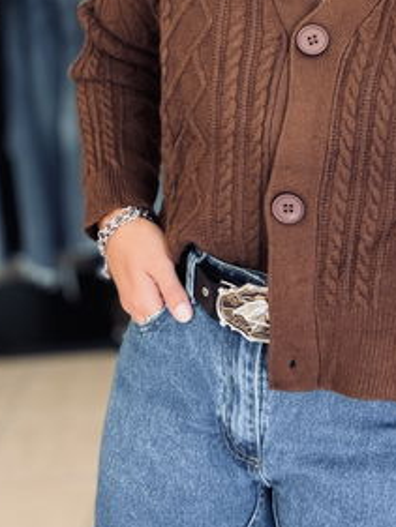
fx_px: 869
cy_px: 155
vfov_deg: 33.3
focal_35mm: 57
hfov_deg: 25.0
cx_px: 347
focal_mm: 2.71
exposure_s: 1/63
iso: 80
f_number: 1.9
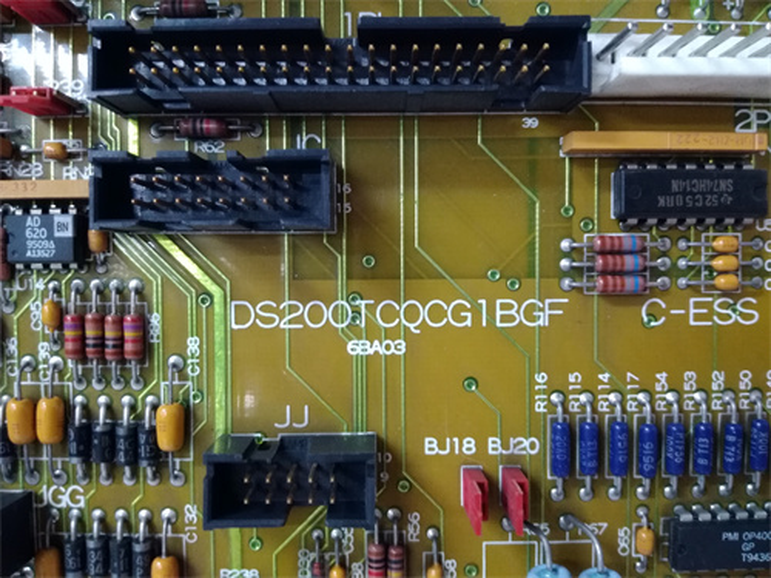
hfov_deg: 65.3
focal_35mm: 27
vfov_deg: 51.4
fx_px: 601
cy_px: 289
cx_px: 386
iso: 856
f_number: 2
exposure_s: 1/20
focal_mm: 3.79
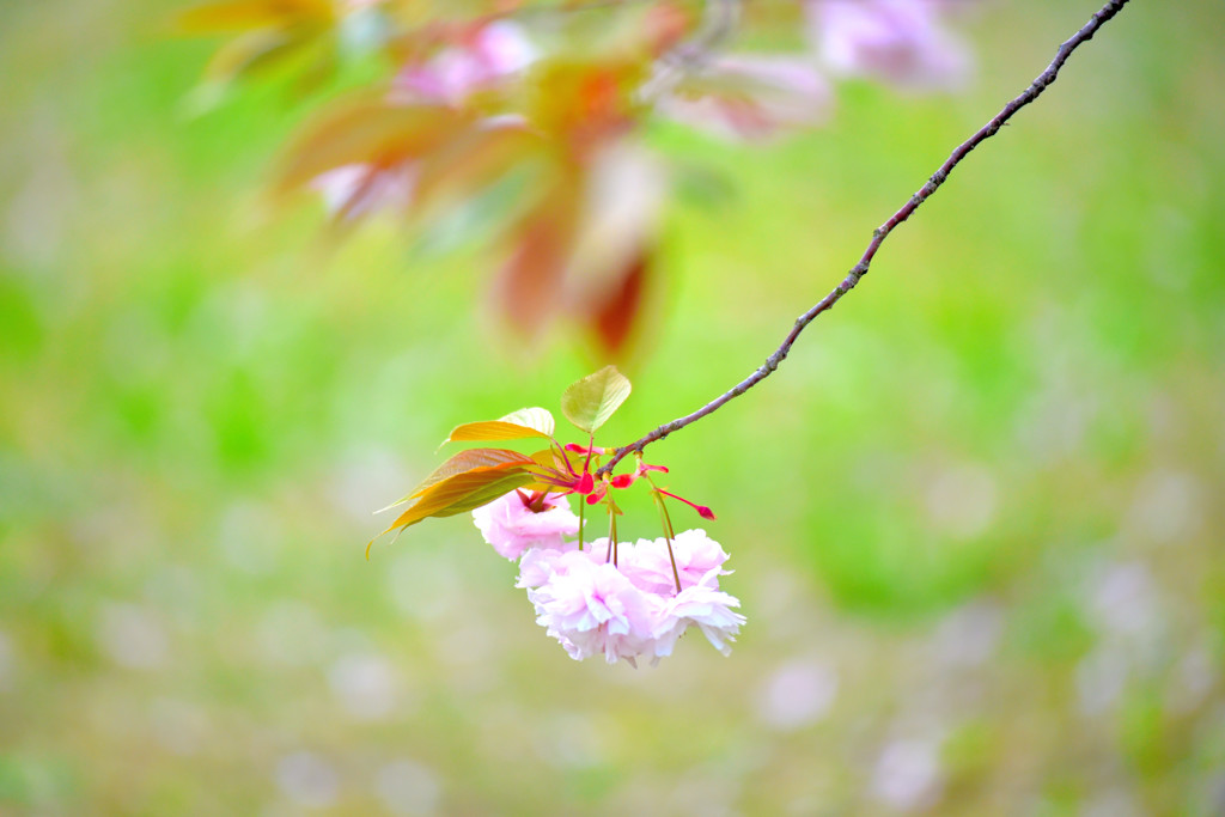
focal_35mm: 200
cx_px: 612
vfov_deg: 6.9
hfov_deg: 10.3
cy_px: 408
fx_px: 6806
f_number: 4
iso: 1600
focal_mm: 200
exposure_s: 1/640
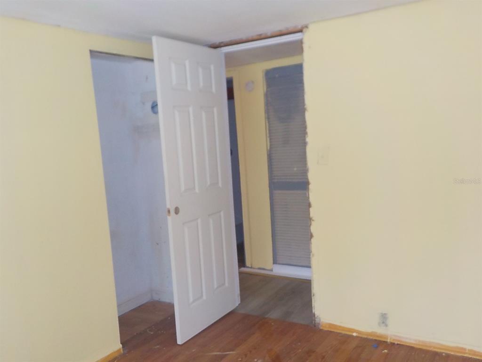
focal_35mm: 30
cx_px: 241
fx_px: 418
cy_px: 181
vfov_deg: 46.8
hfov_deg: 60.0
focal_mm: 4.1
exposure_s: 1/30
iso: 200
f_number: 3.3
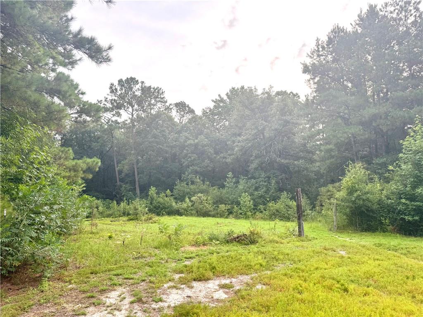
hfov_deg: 71.6
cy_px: 158
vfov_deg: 56.8
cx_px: 212
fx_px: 293
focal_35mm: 24
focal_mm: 6.76
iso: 80
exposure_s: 1/715
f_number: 1.78
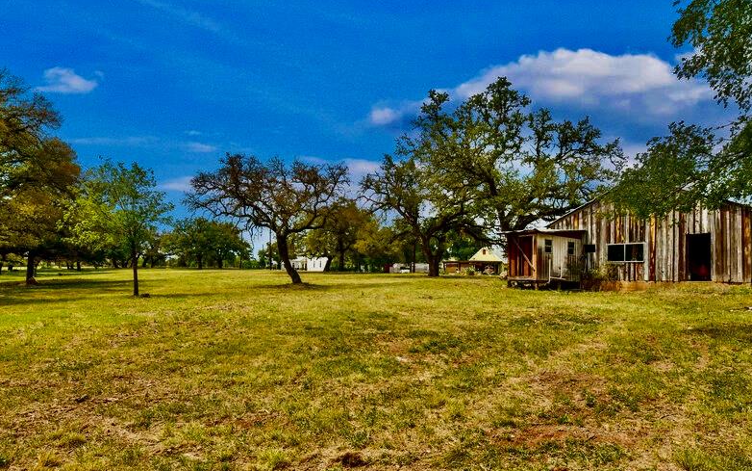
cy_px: 296
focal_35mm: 20
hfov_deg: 85.0
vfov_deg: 58.9
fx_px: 410
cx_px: 354
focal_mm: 10
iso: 200
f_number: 8
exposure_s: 1/800
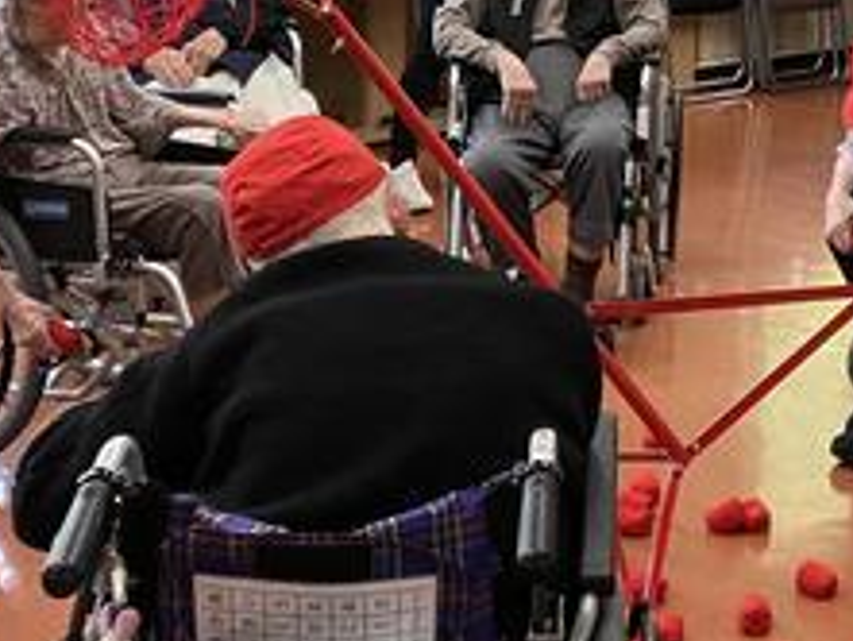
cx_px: 915
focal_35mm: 76
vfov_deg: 18.4
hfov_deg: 24.1
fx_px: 1874
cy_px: -127
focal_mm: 3.99
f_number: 1.8
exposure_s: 1/60
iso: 100
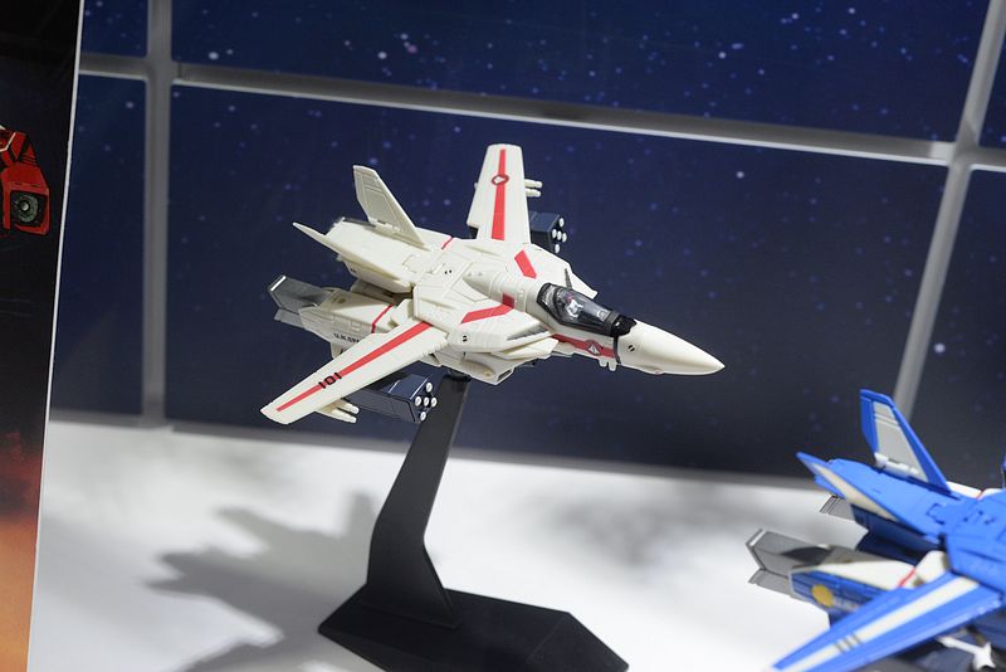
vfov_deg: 27.0
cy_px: 336
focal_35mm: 50
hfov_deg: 39.6
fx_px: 1398
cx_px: 503
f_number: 6.3
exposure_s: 1/160
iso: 2000
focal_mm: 50
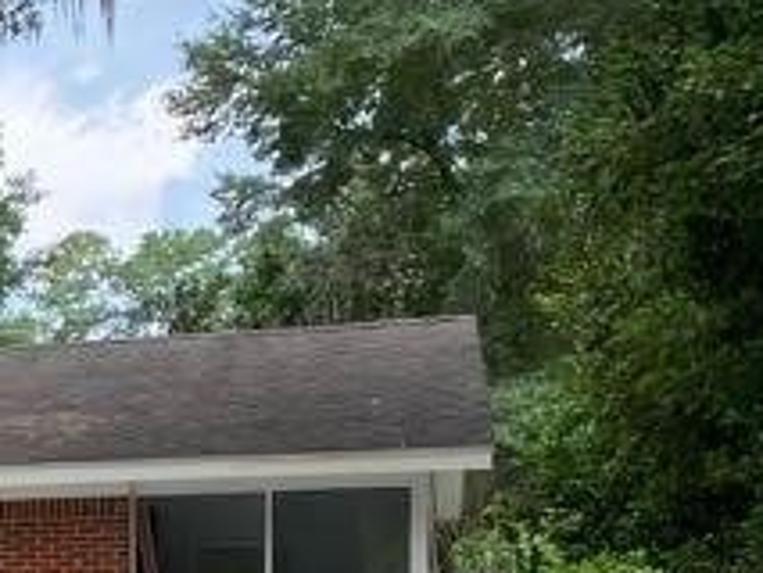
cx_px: -681
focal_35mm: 102
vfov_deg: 14.2
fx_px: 2250
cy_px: 654
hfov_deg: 15.9
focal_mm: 4.25
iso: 32
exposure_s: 1/188
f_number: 1.8
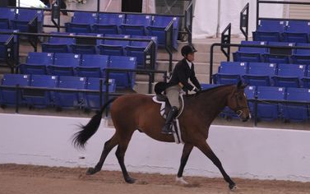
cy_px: 109
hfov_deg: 6.1
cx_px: 205
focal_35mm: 346
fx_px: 2924
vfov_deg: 3.8
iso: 5000
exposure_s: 1/400
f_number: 2.8
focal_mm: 200
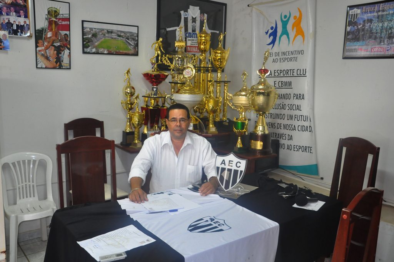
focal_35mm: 33
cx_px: 197
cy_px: 131
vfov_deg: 39.9
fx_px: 361
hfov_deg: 57.3
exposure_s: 1/80
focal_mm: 22
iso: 1600
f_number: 5
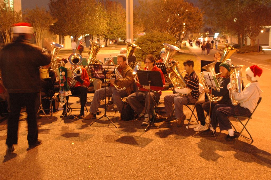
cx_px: 136
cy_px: 90
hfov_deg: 46.5
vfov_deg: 31.8
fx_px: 316
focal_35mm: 42
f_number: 3.5
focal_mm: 28
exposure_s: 1/3
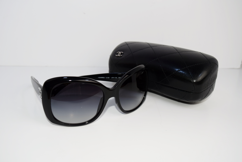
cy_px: 81
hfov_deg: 53.1
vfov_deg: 36.9
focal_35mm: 36
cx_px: 121
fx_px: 242
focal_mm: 24
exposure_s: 1/125
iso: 180
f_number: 5.6
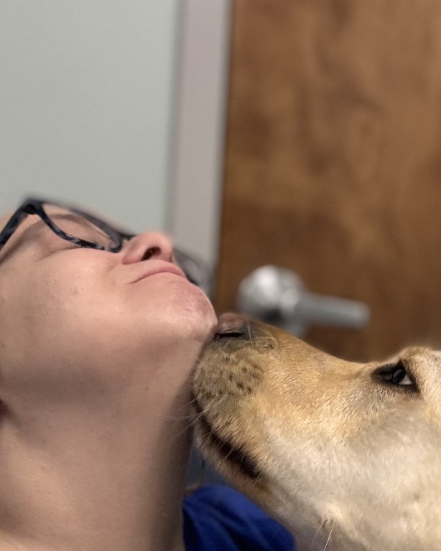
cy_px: 400
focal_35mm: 61
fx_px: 996
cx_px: 340
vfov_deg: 30.5
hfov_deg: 24.6
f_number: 1.9
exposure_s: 1/60
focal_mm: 2.69
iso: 200
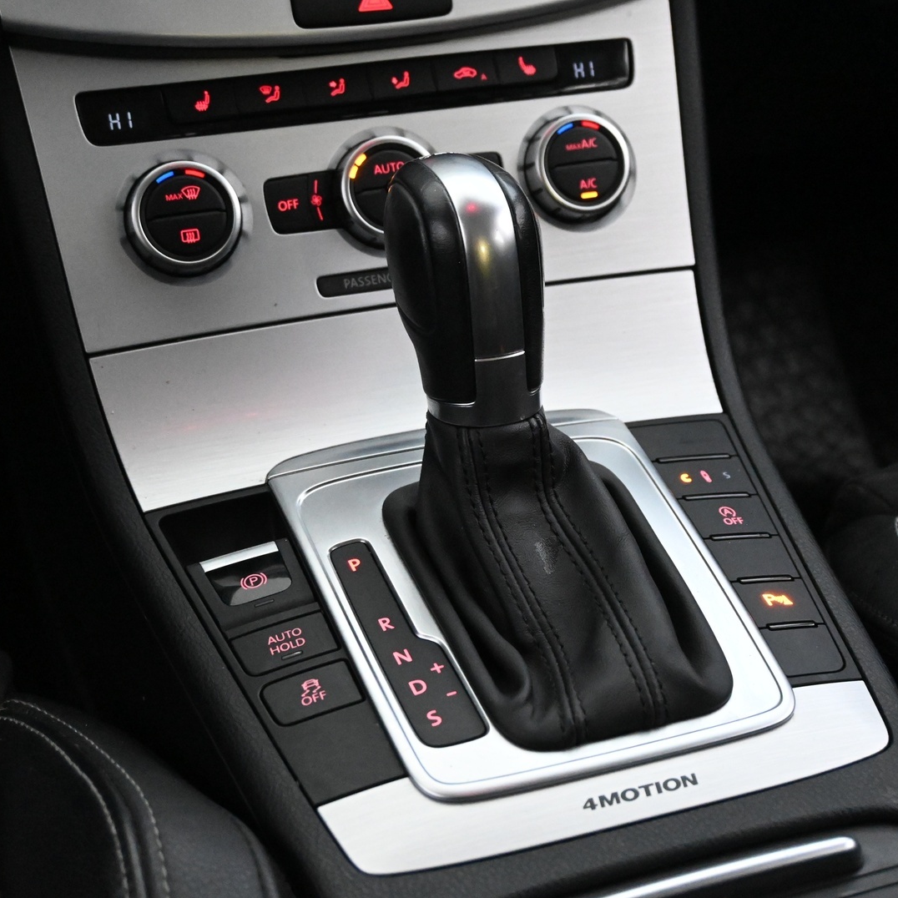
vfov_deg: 30.7
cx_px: 504
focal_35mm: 56
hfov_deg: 30.7
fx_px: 1633
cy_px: 450
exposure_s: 1/50
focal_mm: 29
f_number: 4.8
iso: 8000
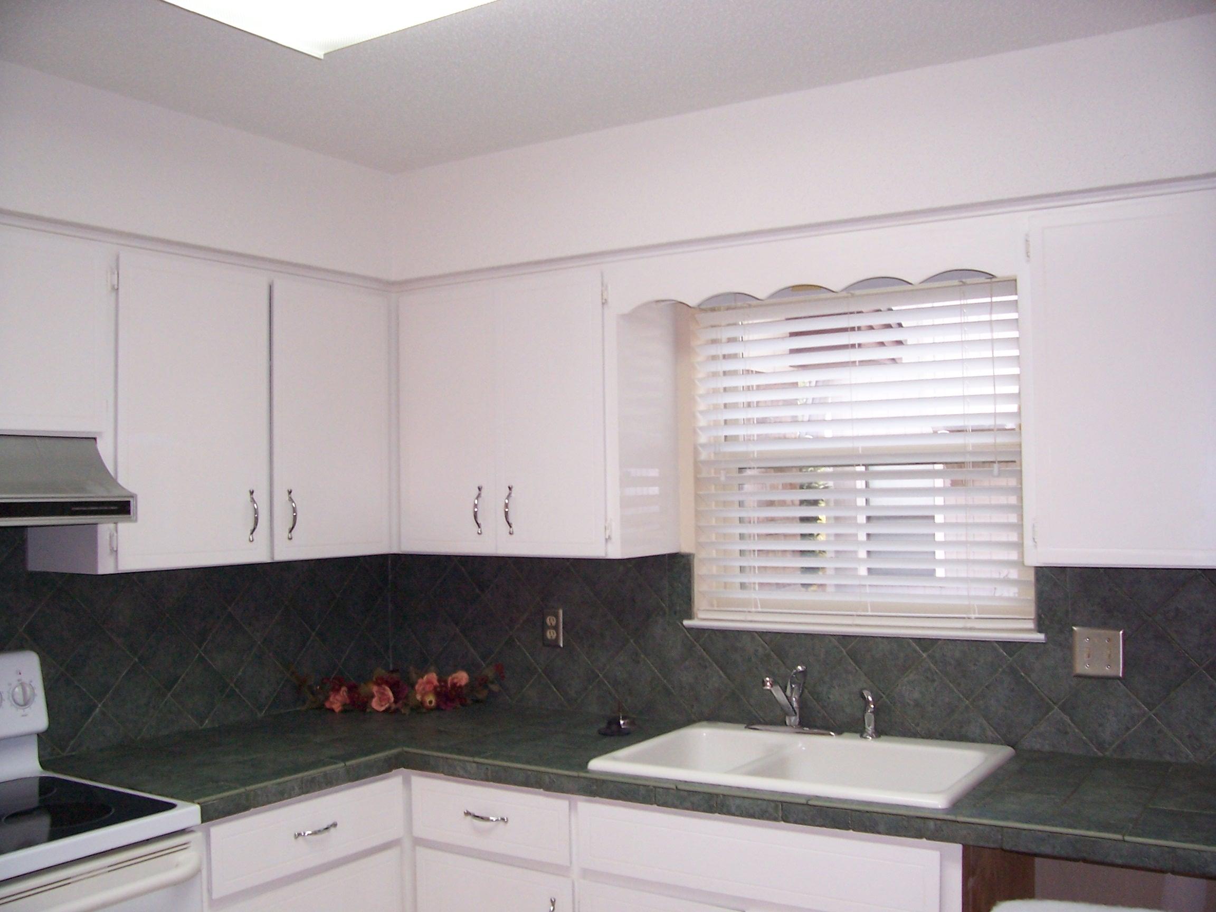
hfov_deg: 54.0
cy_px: 456
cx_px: 608
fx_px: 1194
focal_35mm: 34
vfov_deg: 41.8
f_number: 2.7
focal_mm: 5.6
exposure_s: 1/90
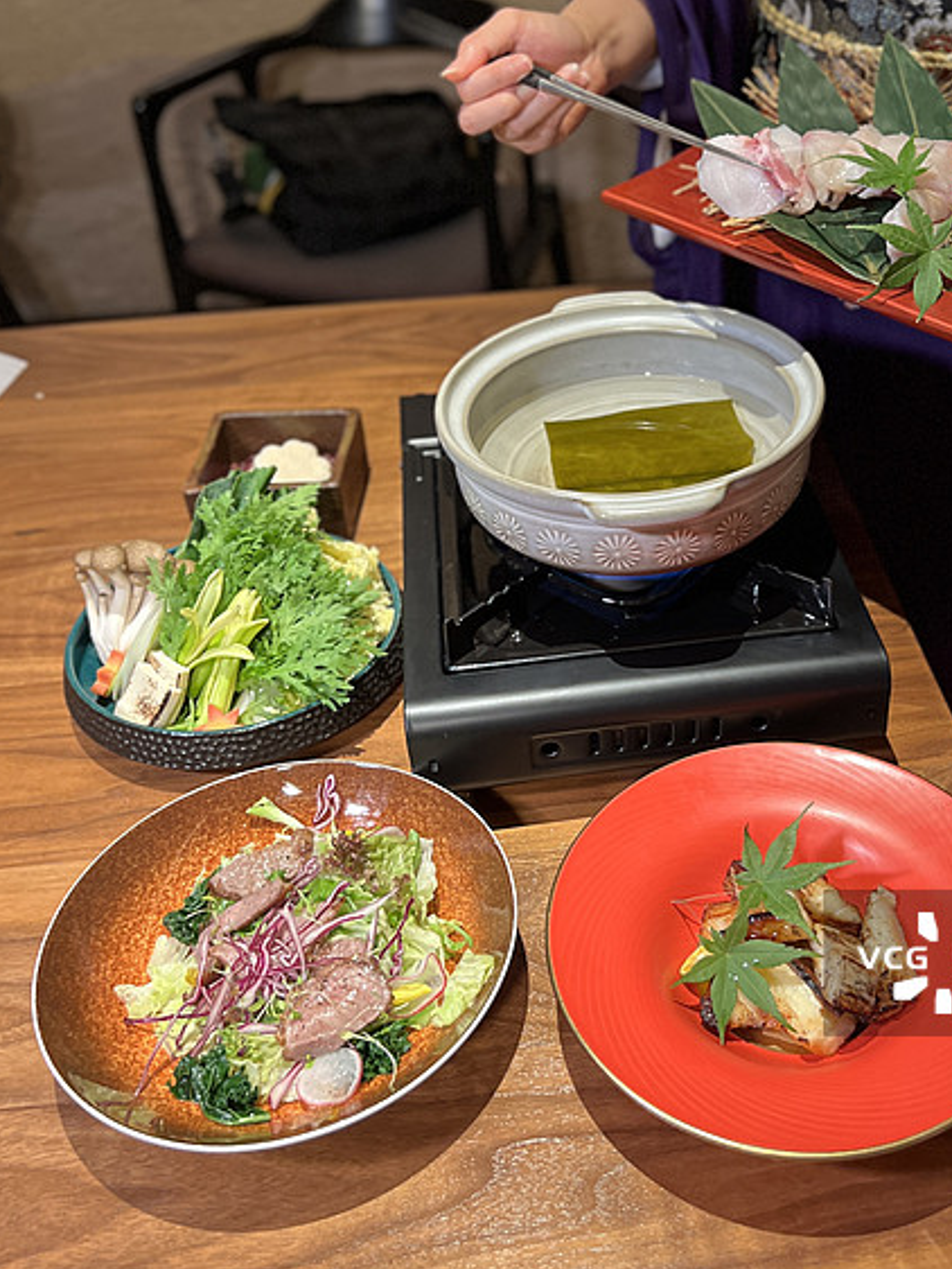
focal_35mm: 37
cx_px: 650
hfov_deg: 38.2
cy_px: 540
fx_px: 1356
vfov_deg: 49.9
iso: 200
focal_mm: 5.7
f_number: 1.5
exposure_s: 1/57
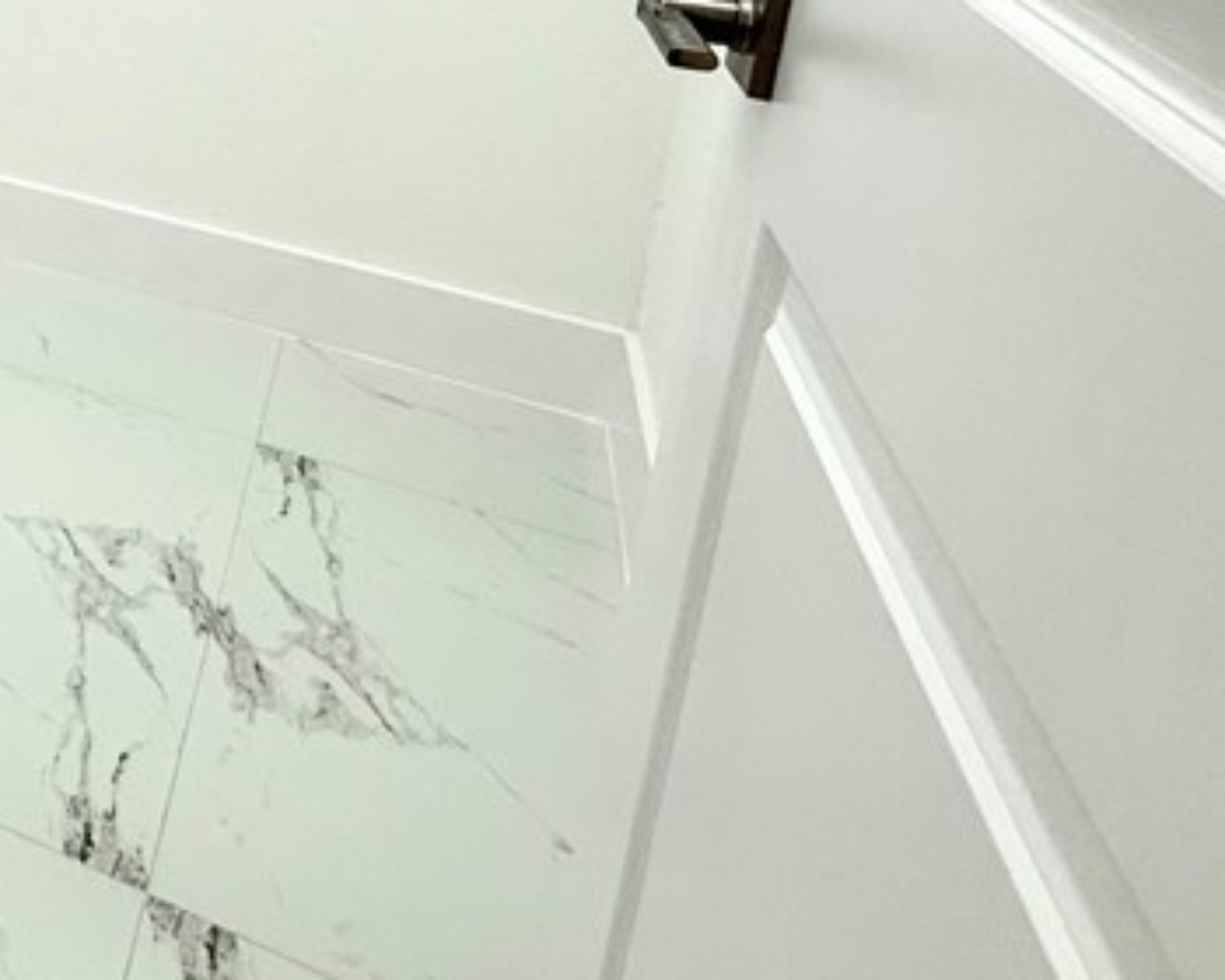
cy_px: -144
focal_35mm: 40
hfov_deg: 34.1
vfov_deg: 32.1
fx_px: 1450
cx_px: -332
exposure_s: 1/120
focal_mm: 2.22
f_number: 2.2
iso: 100
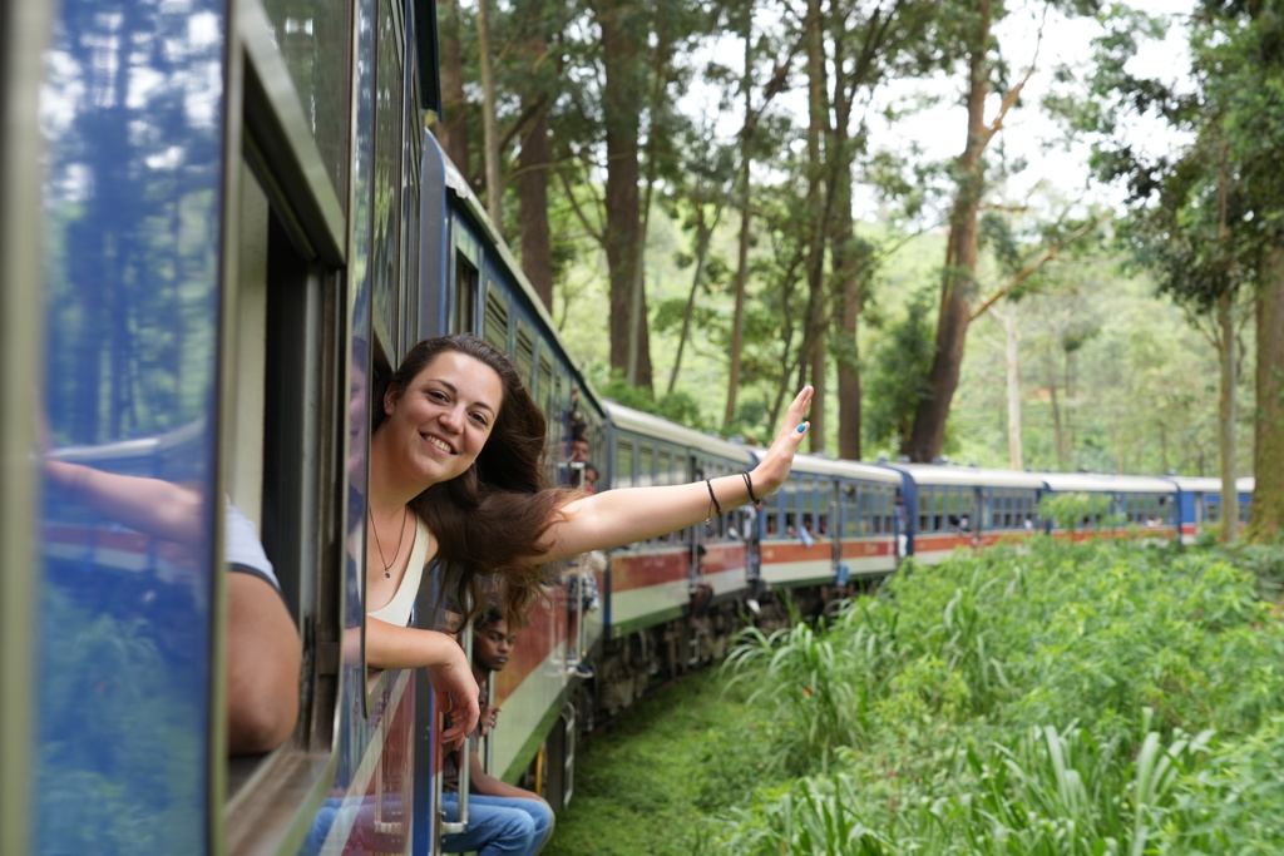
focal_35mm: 59
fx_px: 2104
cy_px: 428
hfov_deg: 33.9
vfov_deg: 23.0
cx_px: 642
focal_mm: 59
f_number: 6.3
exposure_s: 1/80
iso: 320
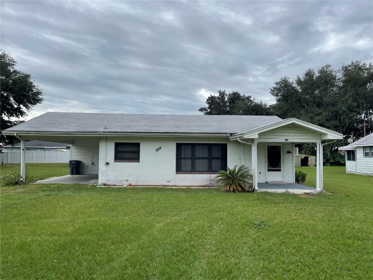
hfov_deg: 67.3
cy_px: 140
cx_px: 186
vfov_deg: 53.1
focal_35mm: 26
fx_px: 280
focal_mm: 4.2
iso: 32
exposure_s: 1/2212
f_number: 1.6
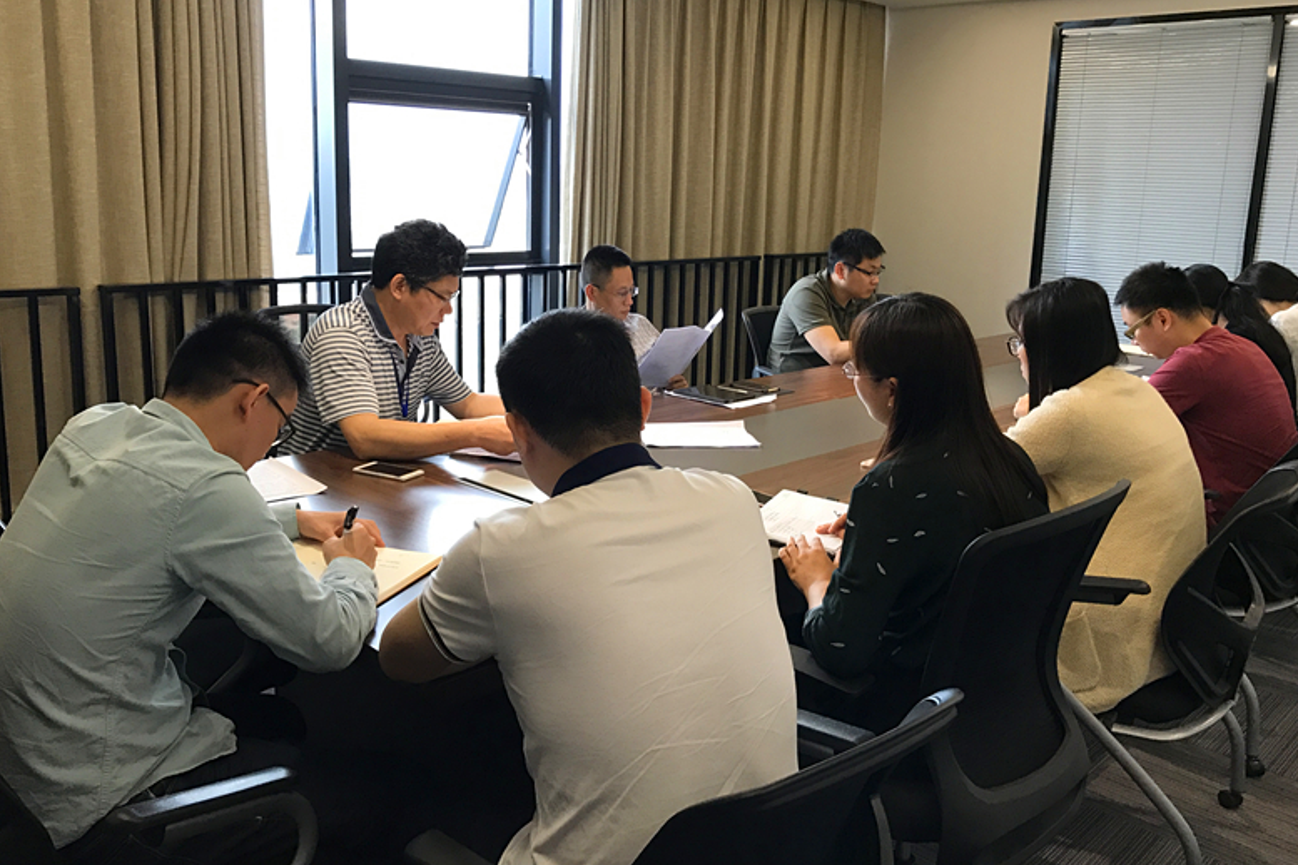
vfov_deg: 43.6
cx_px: 657
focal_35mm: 30
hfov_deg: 61.9
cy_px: 404
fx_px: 1082
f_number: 1.8
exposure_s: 1/33
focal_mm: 3.99
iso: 40
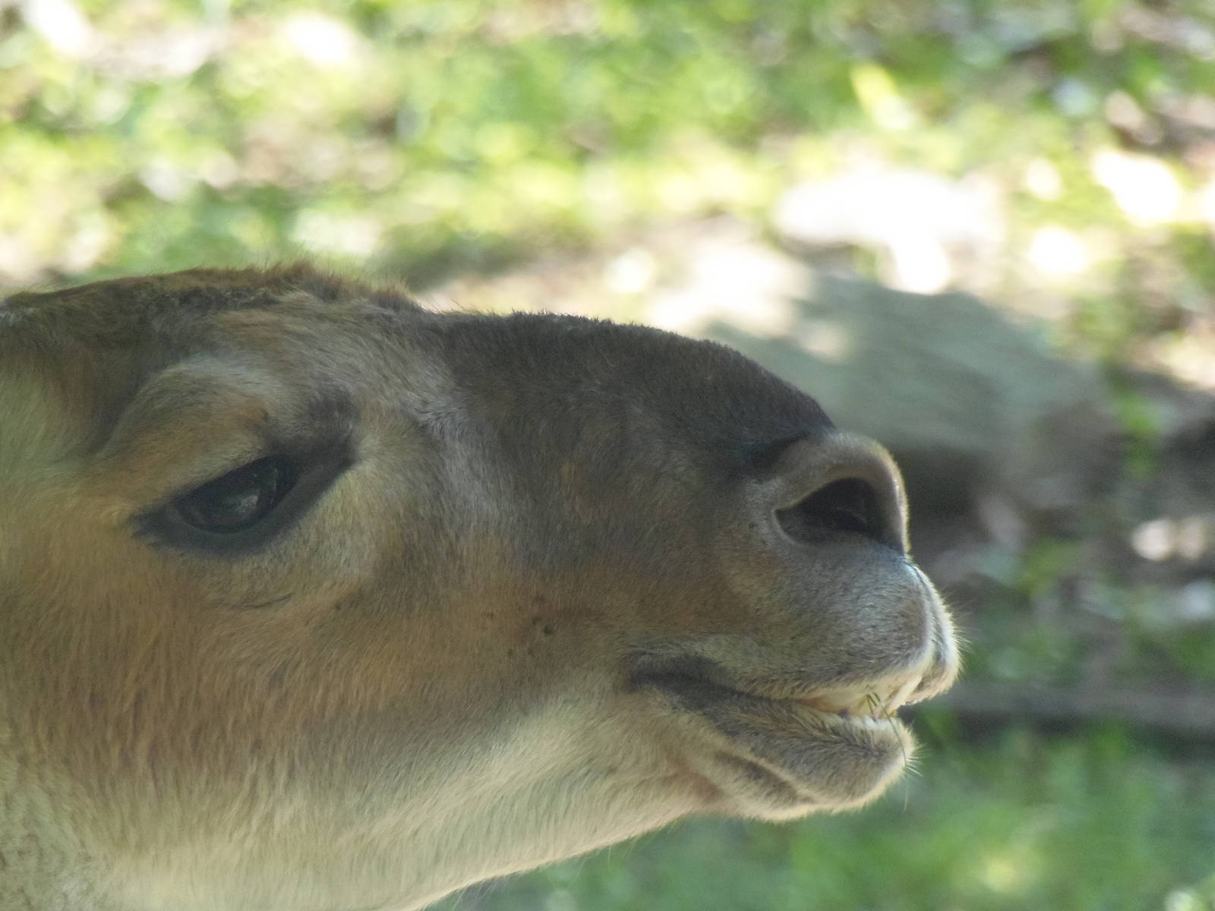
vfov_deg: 2.2
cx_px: 608
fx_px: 23903
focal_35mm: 681
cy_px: 456
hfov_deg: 2.9
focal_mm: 126.2
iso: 400
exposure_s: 1/200
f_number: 5.3
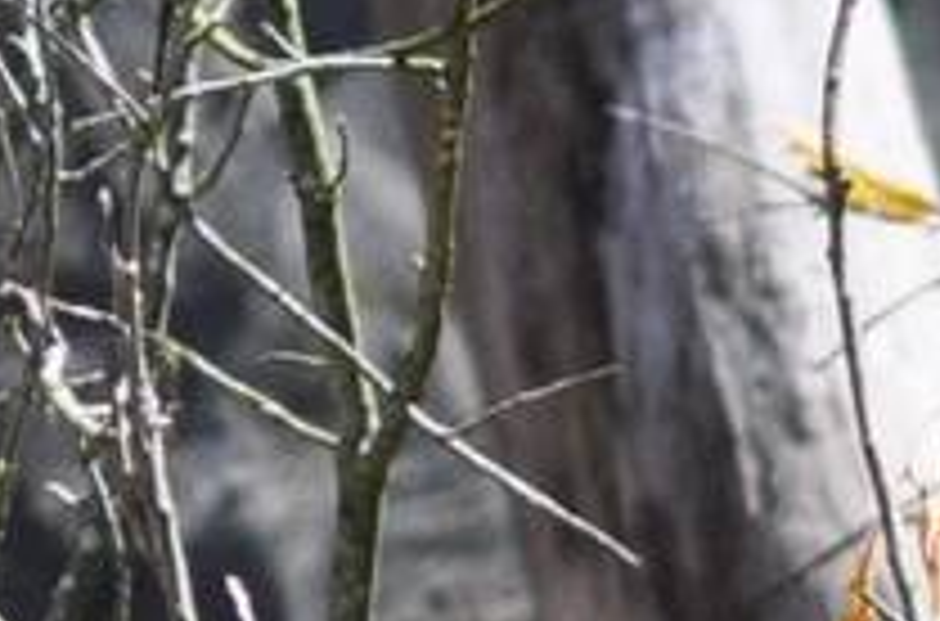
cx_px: 1893
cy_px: 1336
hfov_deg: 1.8
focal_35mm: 1151
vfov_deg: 1.2
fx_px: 29963
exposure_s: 1/1250
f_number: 5
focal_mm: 100
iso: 400
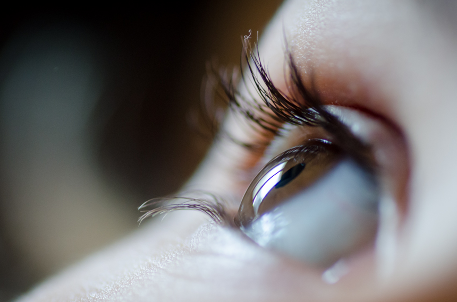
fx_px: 1988
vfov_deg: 8.7
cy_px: 170
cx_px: 225
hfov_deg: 13.1
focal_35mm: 157
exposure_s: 1/320
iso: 640
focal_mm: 90
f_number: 5.6
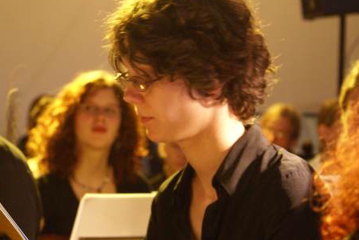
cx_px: 107
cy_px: 125
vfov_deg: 9.2
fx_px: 1498
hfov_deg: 13.6
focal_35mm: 150
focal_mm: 70
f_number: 5.6
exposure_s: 1/4
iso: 800
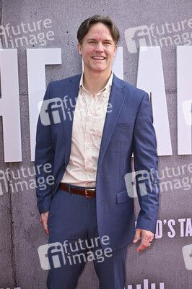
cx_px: 96
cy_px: 144
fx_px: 545
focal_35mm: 68
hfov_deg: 20.0
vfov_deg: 29.7
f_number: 6.3
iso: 500
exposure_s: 1/250
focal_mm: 68
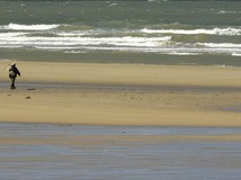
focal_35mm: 539
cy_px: 79
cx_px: 148
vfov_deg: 2.8
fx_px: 3748
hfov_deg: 3.7
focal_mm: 190
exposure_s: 1/500
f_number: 6.3
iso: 100
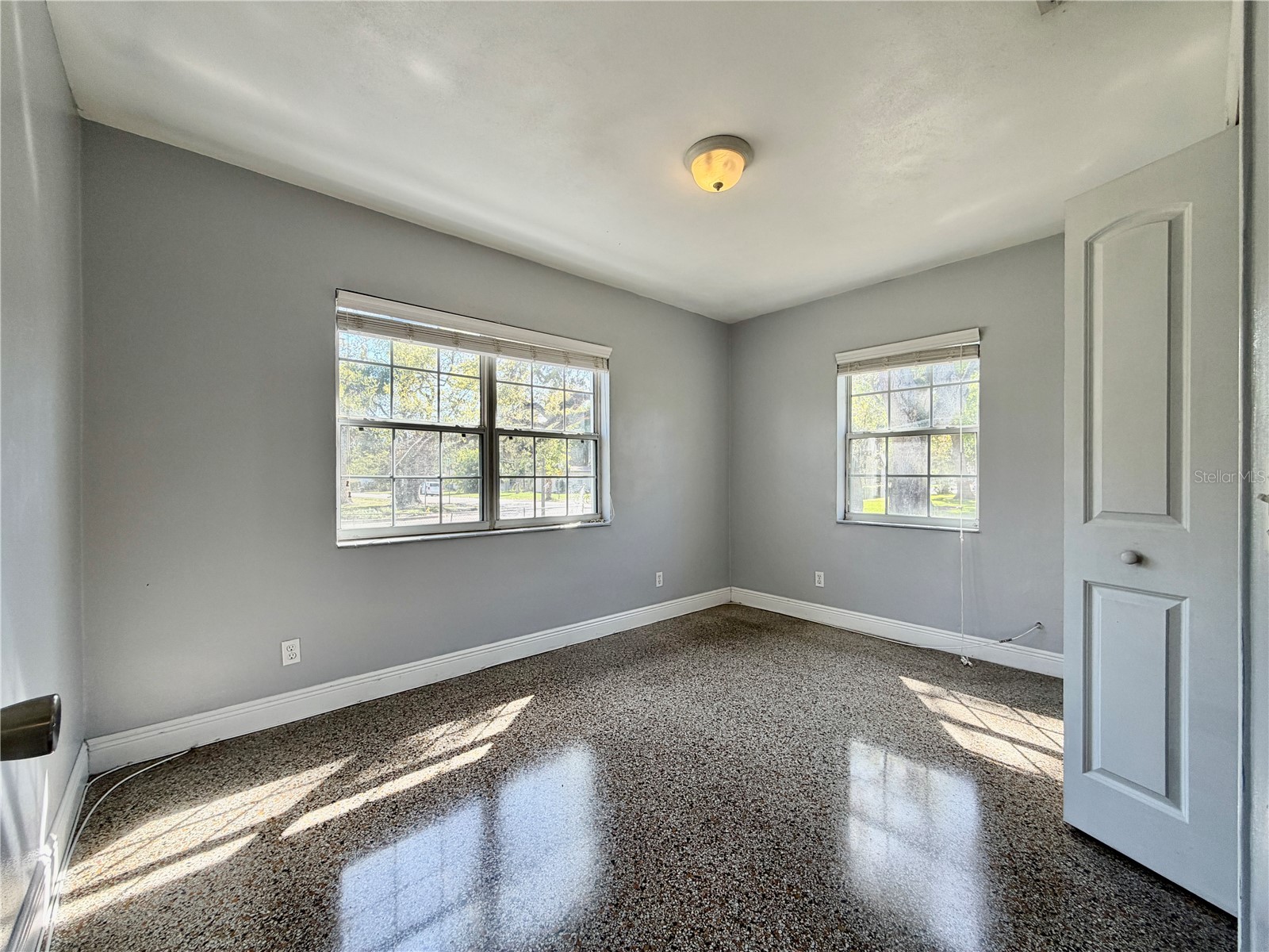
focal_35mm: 14
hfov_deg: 102.1
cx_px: 634
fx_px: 513
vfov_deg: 85.7
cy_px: 476
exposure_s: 1/120
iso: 64
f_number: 2.2
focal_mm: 2.22
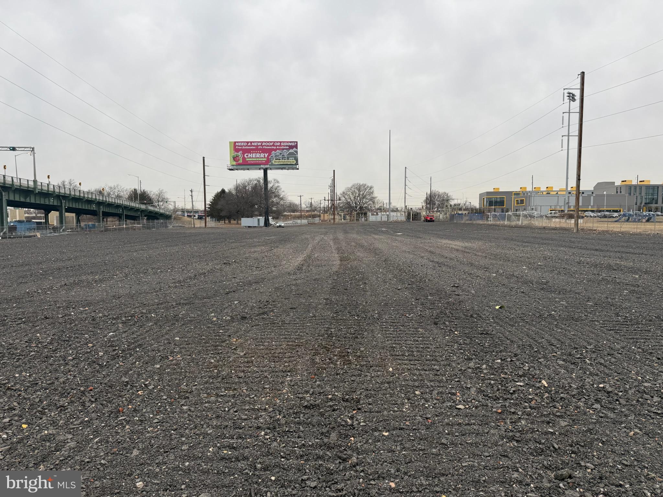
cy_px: 248
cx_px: 332
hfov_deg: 71.6
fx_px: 460
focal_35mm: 24
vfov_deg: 56.8
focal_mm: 6.76
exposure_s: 1/765
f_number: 1.78
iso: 80
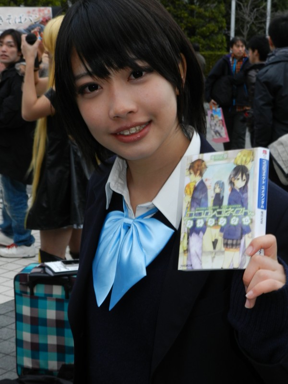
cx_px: 144
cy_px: 192
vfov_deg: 28.6
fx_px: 754
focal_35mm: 68
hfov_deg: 21.6
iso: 200
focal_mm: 12.1
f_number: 4.7
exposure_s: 1/30
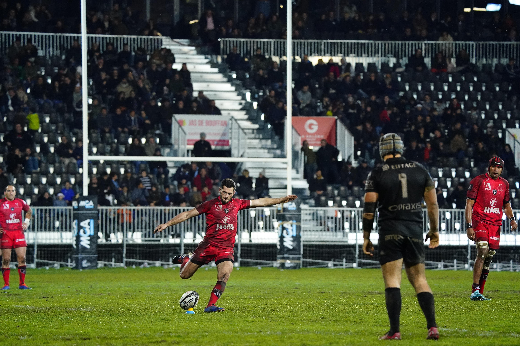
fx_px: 4203
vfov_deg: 4.7
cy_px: 173
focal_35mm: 291
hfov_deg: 7.1
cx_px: 260
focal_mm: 291
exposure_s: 1/640
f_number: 6.3
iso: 8000
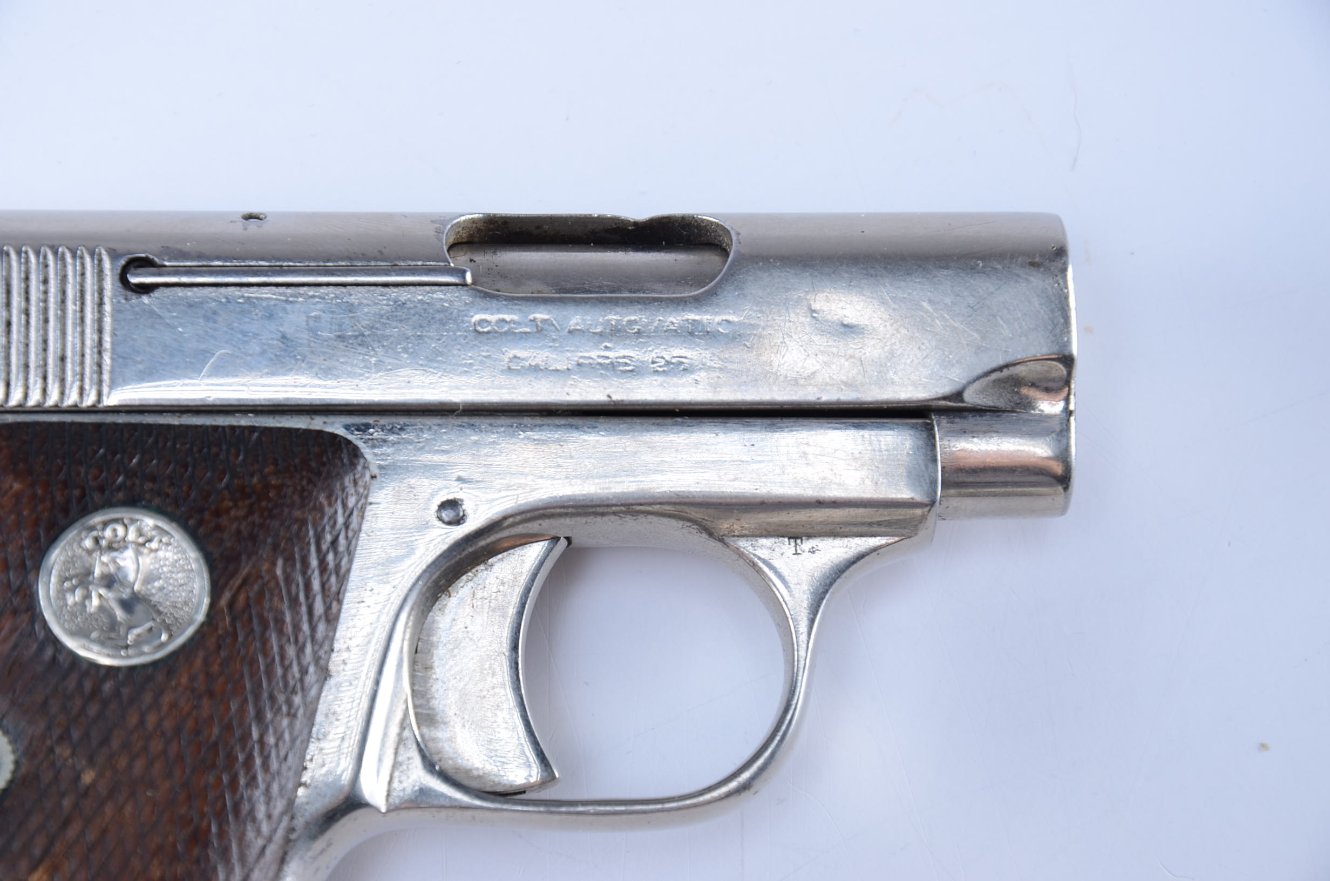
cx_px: 665
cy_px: 440
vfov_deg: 8.7
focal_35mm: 158
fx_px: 5807
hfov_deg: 13.1
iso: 100
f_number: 9
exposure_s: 1/100
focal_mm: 105
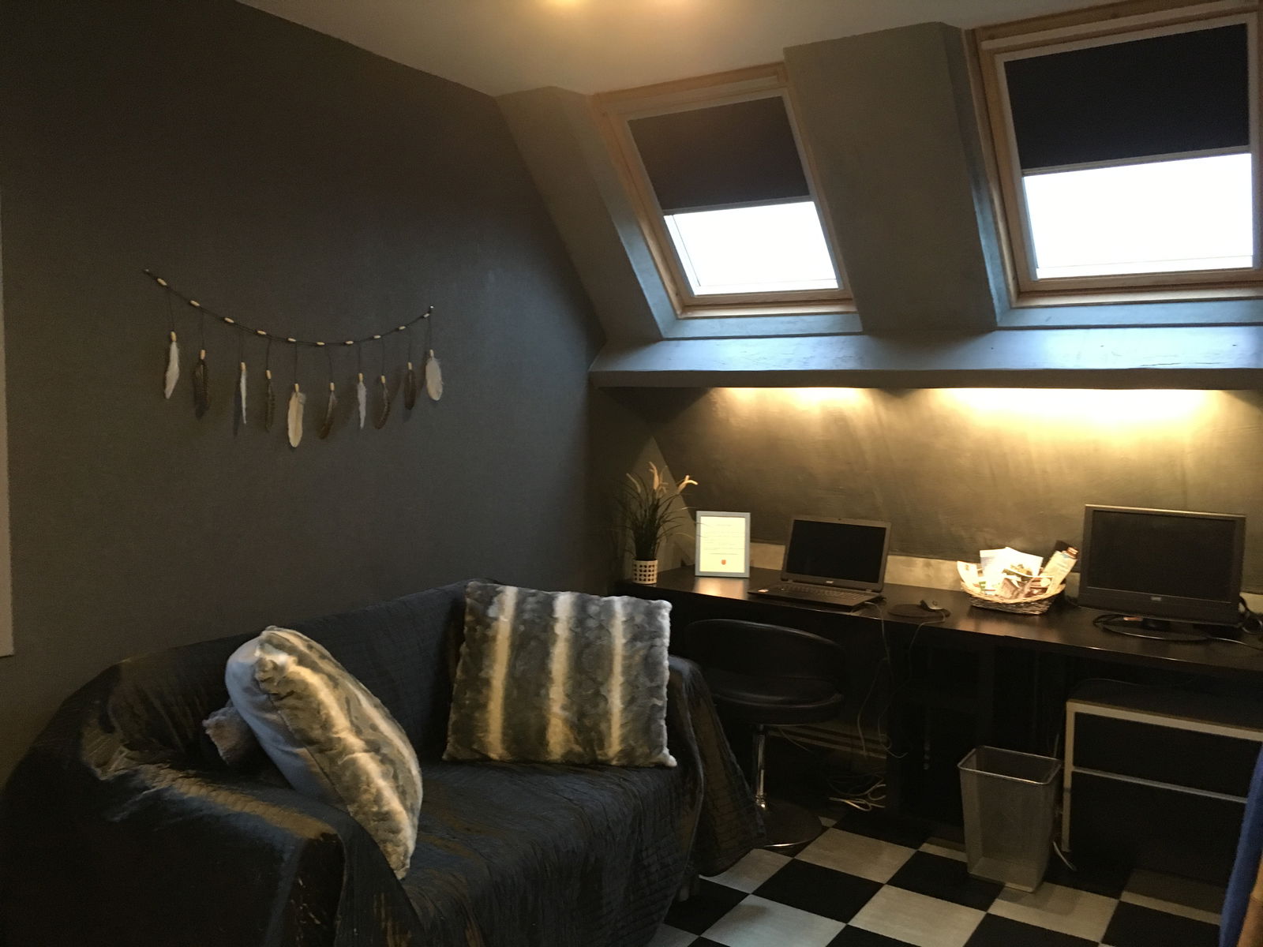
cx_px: 632
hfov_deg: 61.7
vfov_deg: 48.2
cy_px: 474
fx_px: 1058
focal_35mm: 29
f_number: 2.2
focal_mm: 4.15
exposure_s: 1/17
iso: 200
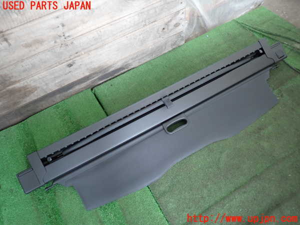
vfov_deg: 54.9
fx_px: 217
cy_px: 112
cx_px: 150
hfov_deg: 69.4
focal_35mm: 25
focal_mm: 4.5
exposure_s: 1/50
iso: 200
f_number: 2
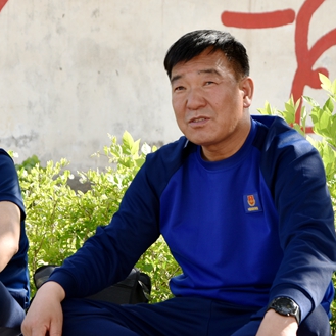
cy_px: 187
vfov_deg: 11.8
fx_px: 1625
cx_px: 183
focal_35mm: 148
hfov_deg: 11.8
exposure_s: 1/125
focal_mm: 56
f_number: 5.6
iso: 100
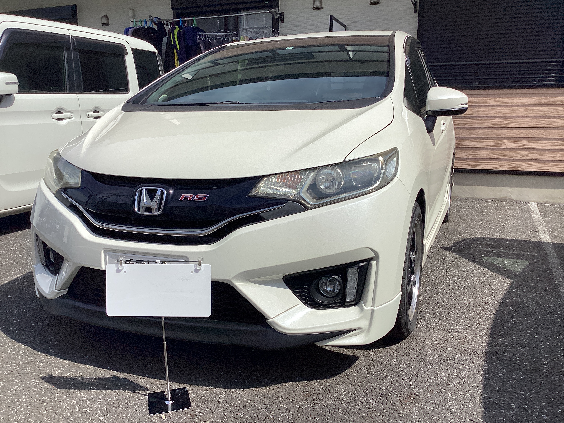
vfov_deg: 45.4
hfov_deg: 58.4
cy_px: 212
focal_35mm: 31
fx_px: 505
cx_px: 282
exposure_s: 1/2717
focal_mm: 3.3
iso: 25
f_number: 2.4
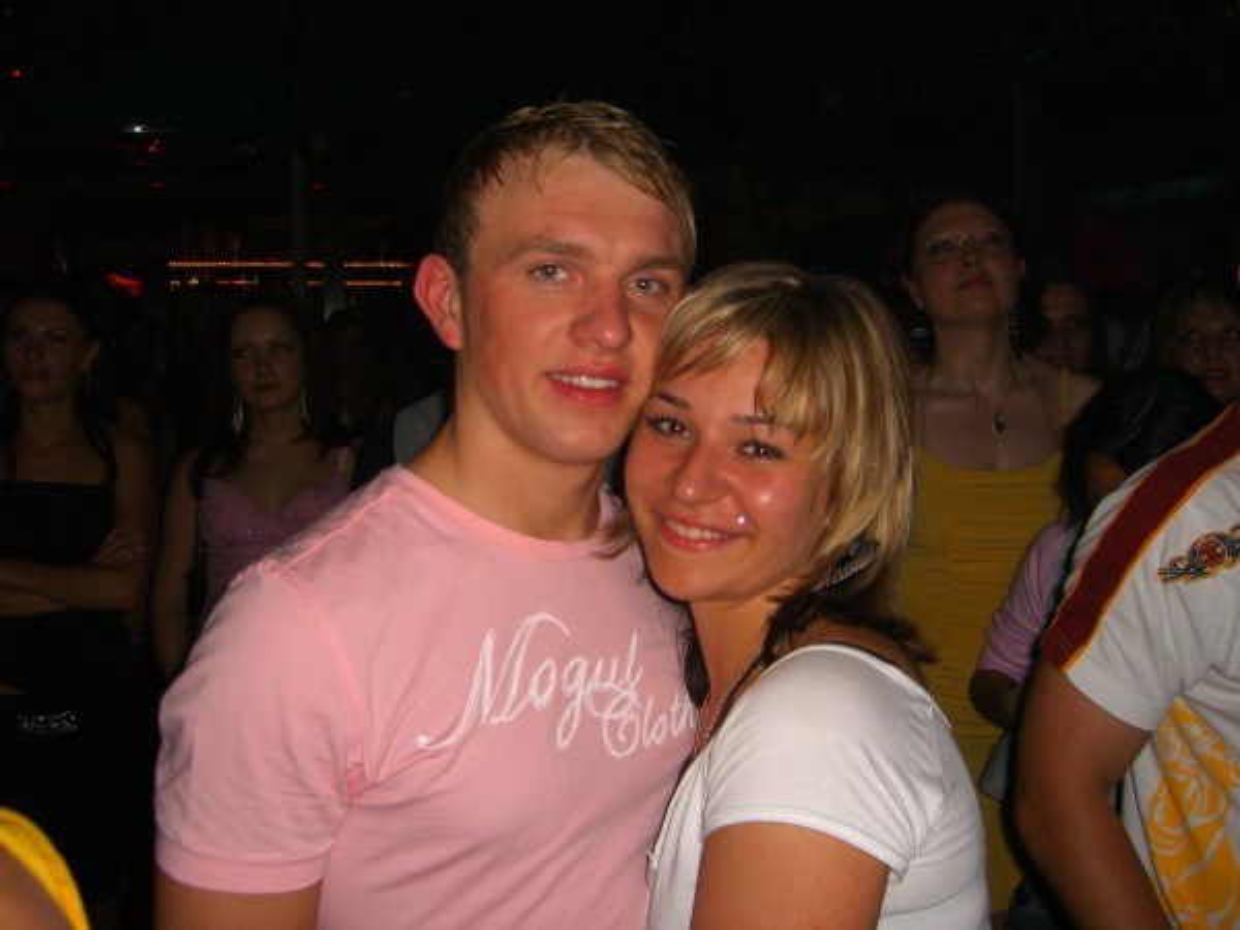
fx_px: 1361
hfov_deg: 49.0
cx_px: 620
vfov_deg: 37.7
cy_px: 465
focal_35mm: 38
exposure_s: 1/60
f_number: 2.8
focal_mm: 7.9
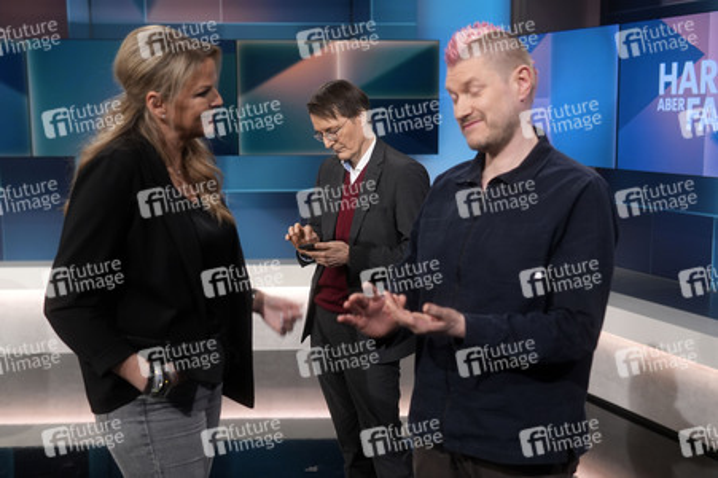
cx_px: 359
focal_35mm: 45
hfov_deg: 43.6
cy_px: 239
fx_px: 897
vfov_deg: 29.8
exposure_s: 1/125
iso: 640
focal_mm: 30
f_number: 2.2
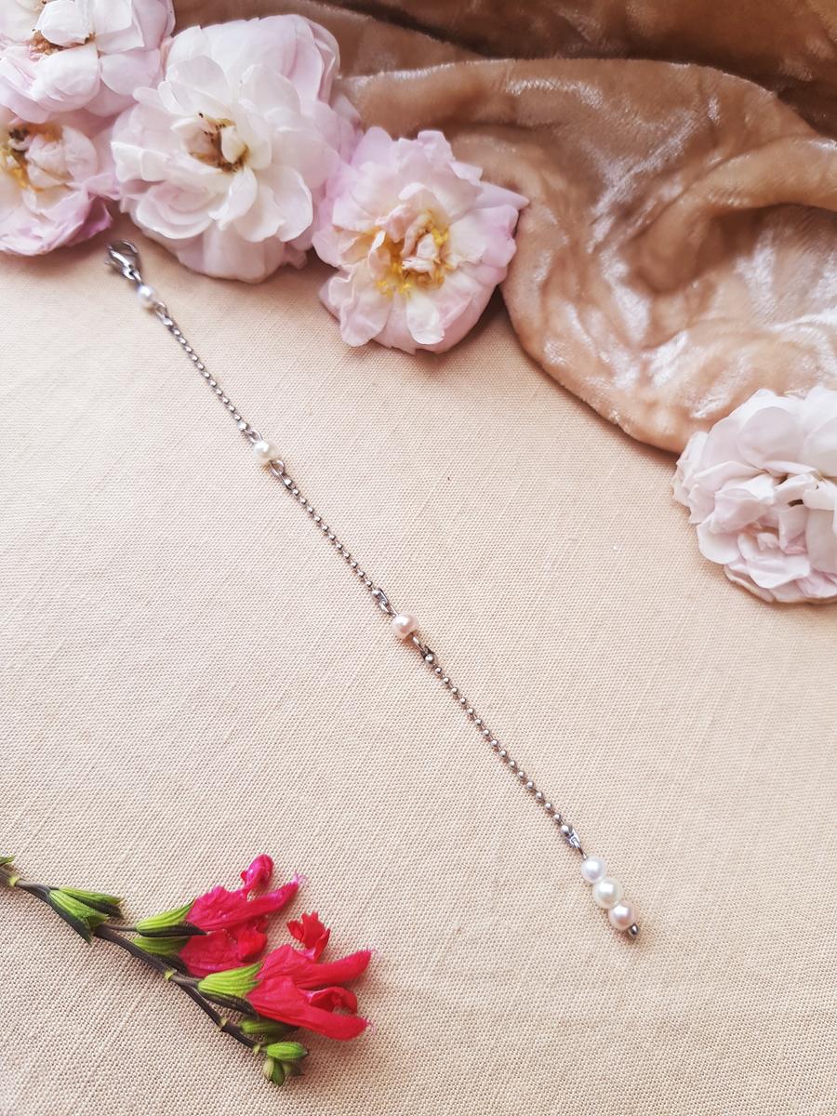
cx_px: 418
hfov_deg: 53.1
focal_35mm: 26
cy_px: 558
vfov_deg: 67.3
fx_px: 838
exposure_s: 1/342
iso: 40
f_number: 1.7
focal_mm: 4.2
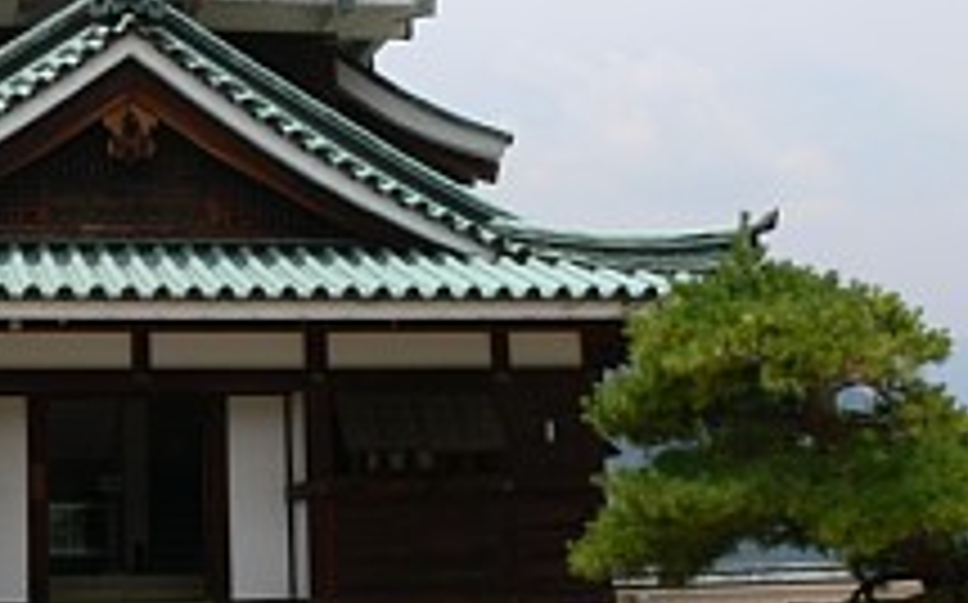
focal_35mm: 69
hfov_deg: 28.6
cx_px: 86
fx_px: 1819
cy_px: 166
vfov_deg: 18.7
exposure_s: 1/400
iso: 80
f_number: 5.6
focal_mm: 7.4
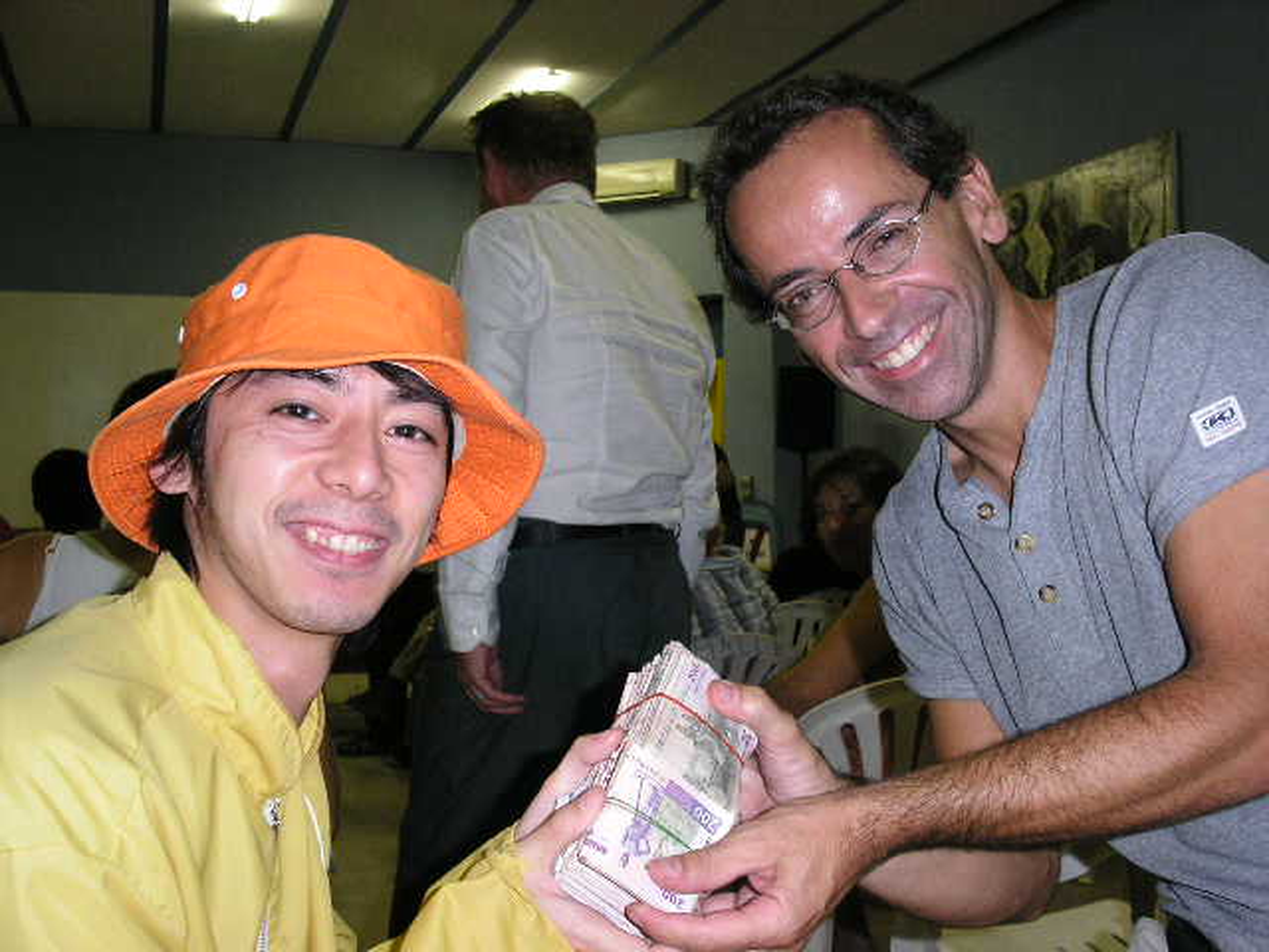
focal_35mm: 38
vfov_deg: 37.7
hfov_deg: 49.0
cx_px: 634
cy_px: 476
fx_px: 1393
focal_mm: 7.8
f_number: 2.8
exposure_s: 1/45
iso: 200
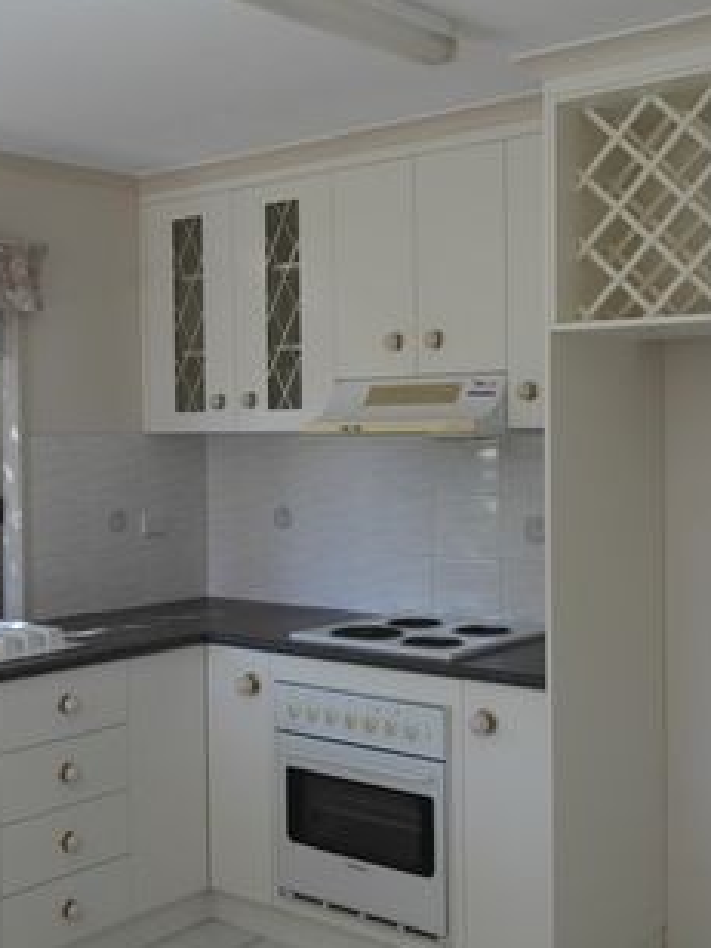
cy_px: 472
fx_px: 1205
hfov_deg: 32.8
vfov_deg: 42.9
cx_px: 283
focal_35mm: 44
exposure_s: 1/80
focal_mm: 20
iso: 100
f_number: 3.5
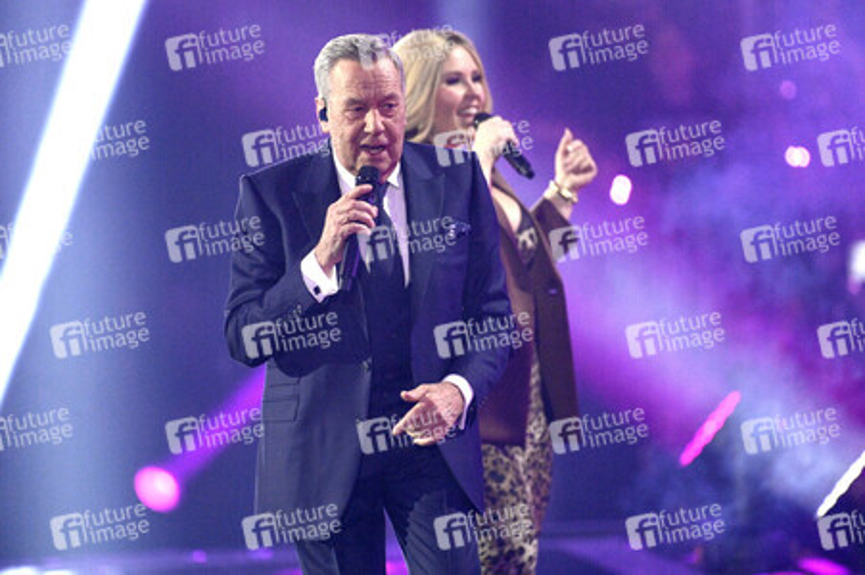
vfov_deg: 2.7
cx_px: 432
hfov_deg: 4.1
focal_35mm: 500
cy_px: 288
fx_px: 12005
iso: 12800
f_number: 5.6
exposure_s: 1/250
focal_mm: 500
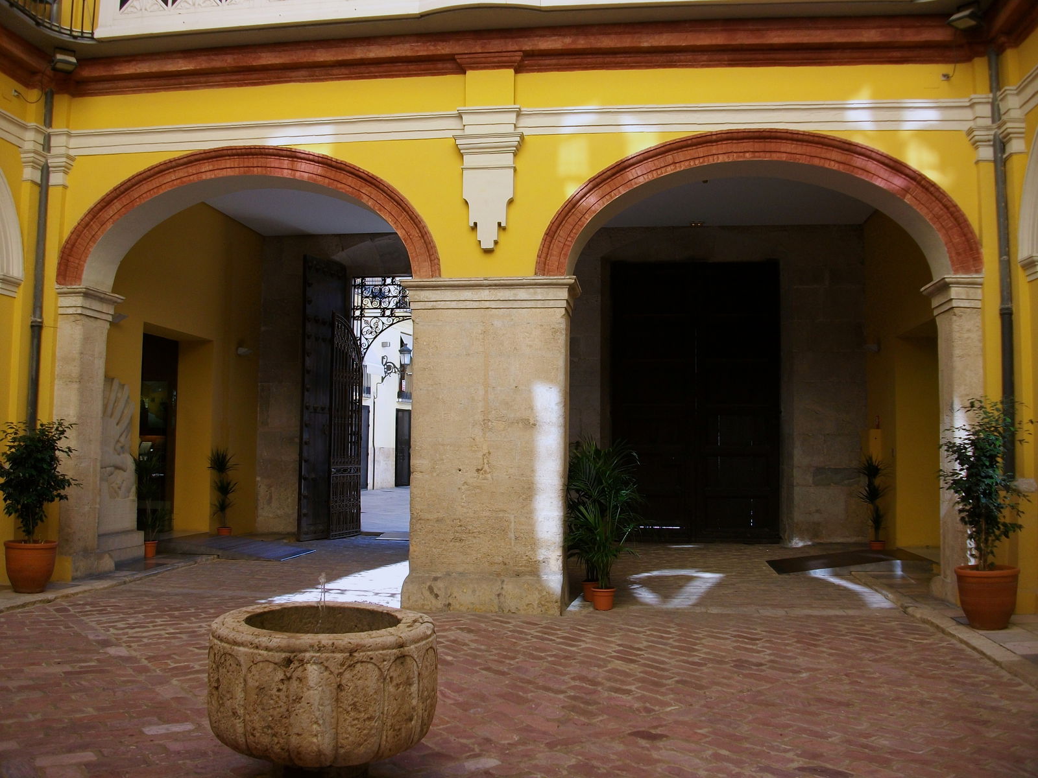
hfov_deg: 56.8
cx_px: 519
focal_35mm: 32
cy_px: 389
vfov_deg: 44.2
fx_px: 960
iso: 80
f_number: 2.9
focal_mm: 5.7
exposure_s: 1/152
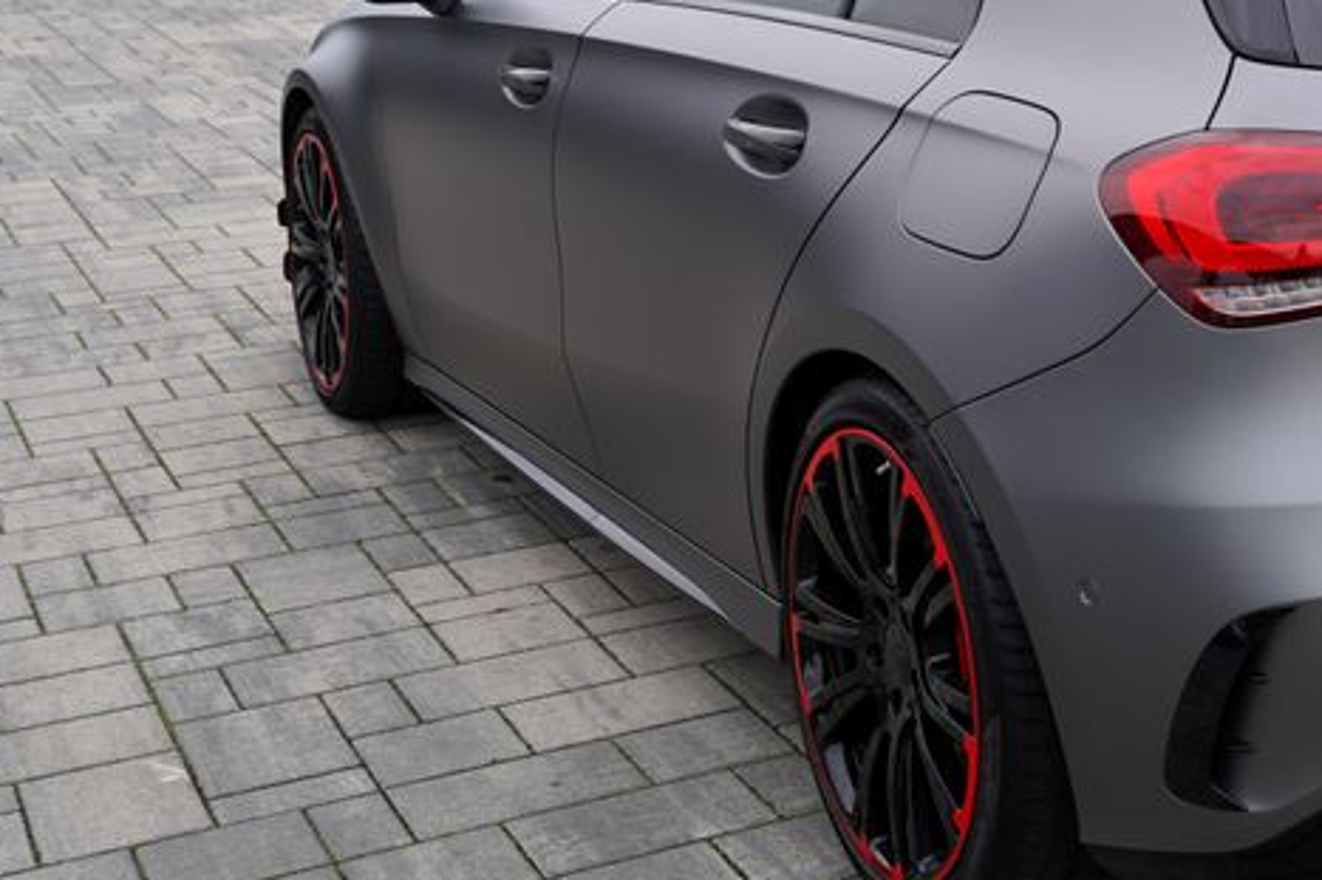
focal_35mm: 68
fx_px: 2496
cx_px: 1339
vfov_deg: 19.8
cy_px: 191
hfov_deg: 27.8
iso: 100
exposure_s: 1/125
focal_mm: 31
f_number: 5
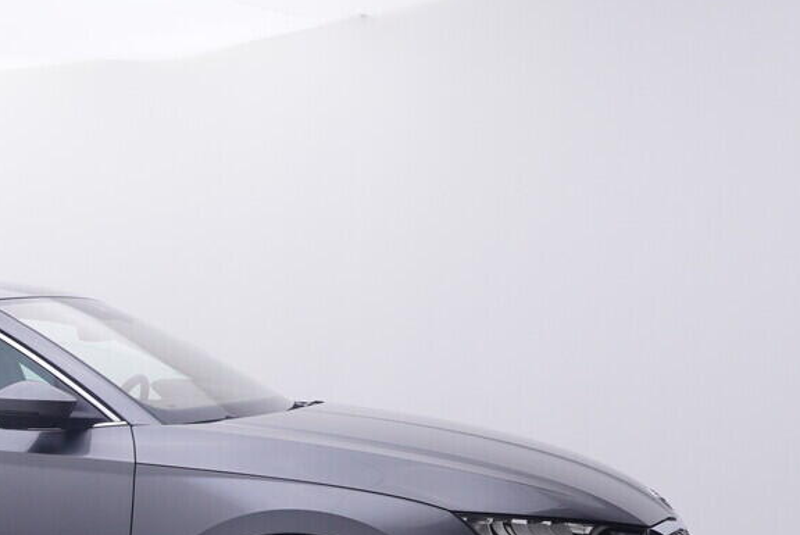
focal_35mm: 56
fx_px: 1251
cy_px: 497
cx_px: -117
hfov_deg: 30.9
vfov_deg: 23.4
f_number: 5
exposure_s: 1/80
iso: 200
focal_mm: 15
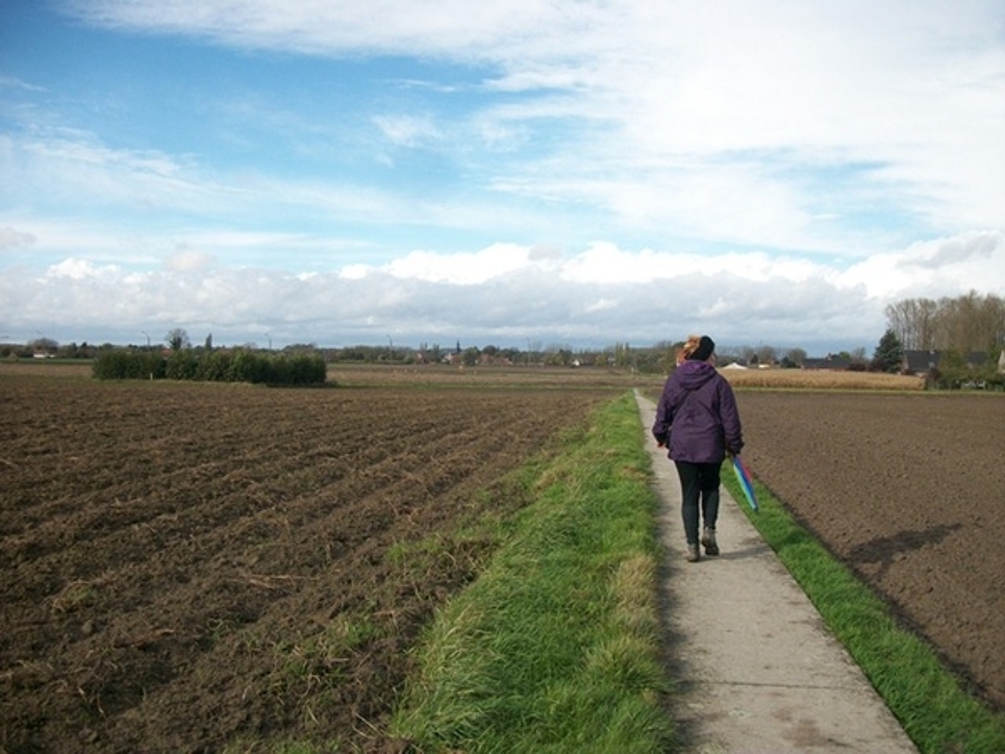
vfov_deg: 44.2
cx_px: 502
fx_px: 929
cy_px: 377
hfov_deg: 56.8
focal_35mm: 32
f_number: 8.8
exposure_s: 1/125
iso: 80
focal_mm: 5.7
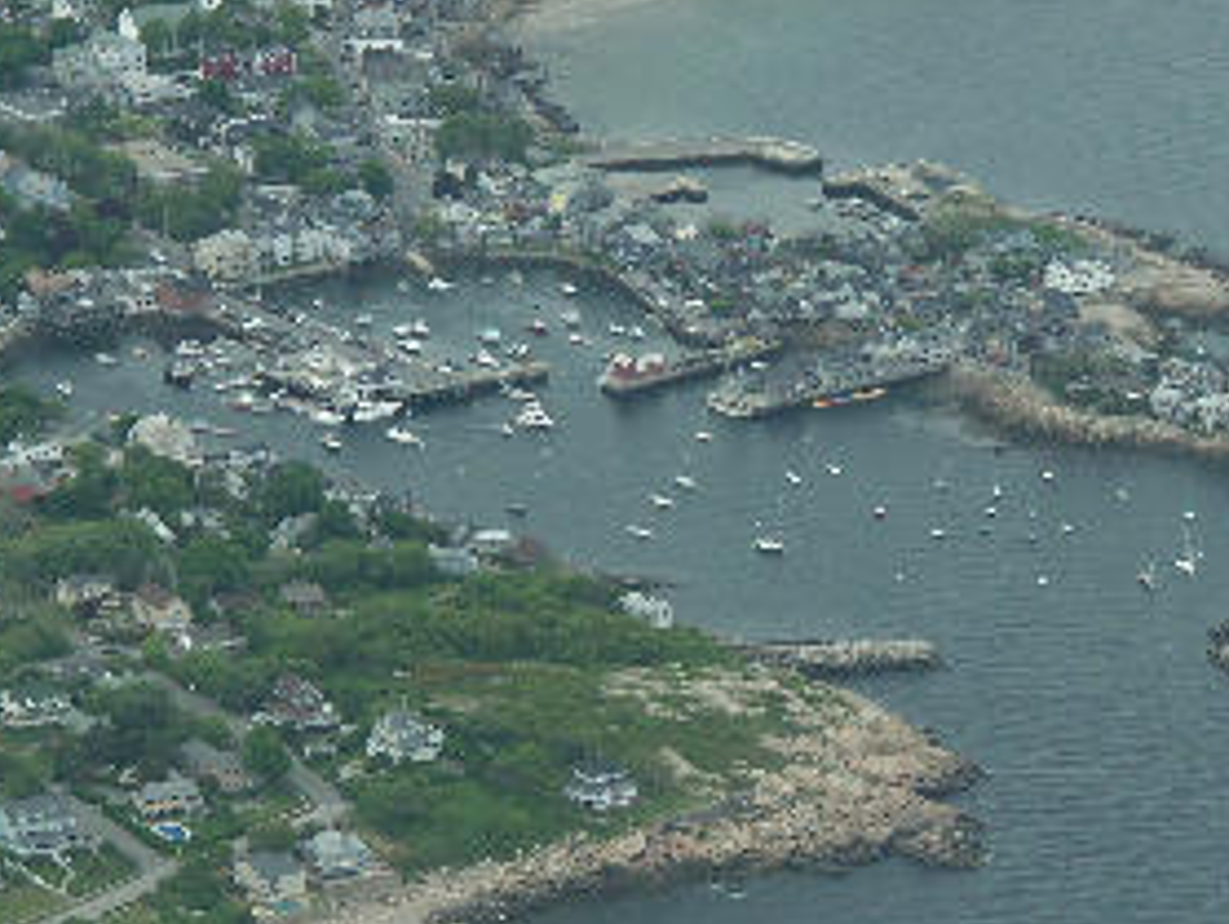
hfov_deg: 6.6
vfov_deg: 4.9
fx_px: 10696
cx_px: 652
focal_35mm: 301
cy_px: 477
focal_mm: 39.65
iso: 100
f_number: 5
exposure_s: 1/500
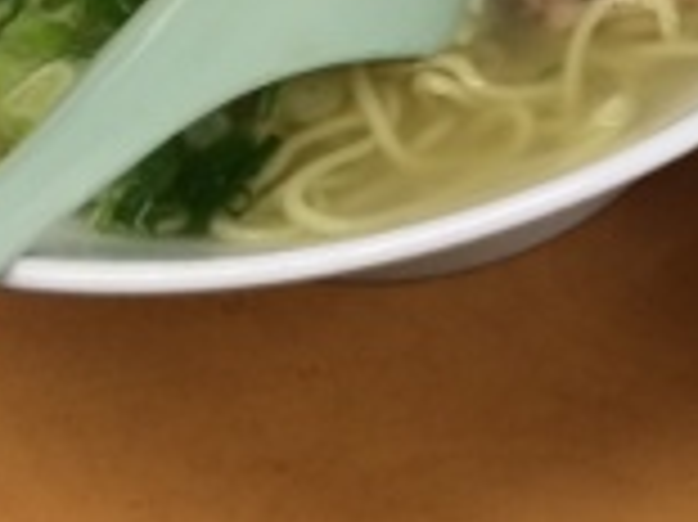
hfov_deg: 14.9
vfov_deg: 11.7
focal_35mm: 124
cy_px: -81
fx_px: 2498
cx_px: 1013
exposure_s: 1/30
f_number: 2.2
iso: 50
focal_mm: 4.12
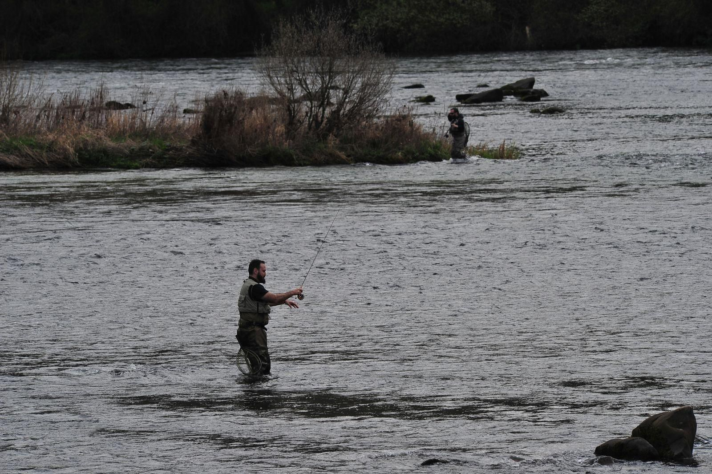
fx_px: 5930
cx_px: 356
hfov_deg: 6.9
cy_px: 237
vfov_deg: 4.6
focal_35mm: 300
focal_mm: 300
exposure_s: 1/400
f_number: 11
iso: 400
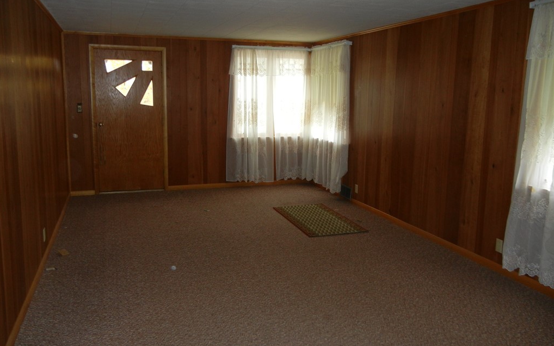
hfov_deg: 59.7
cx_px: 276
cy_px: 168
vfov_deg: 39.4
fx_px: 483
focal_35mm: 32
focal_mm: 5.4
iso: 200
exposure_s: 1/31.5
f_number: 3.5
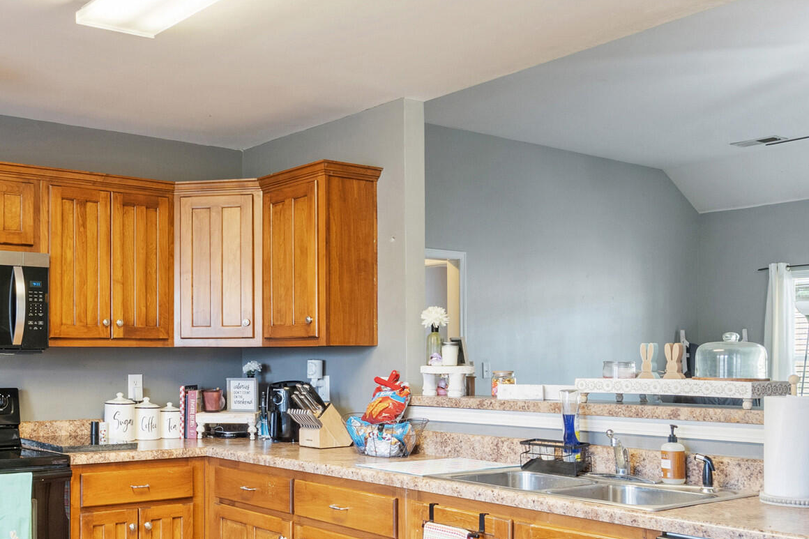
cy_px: 357
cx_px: 230
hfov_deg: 47.1
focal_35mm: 40
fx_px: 899
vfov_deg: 33.1
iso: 800
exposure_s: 1/2.5
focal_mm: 16
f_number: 9
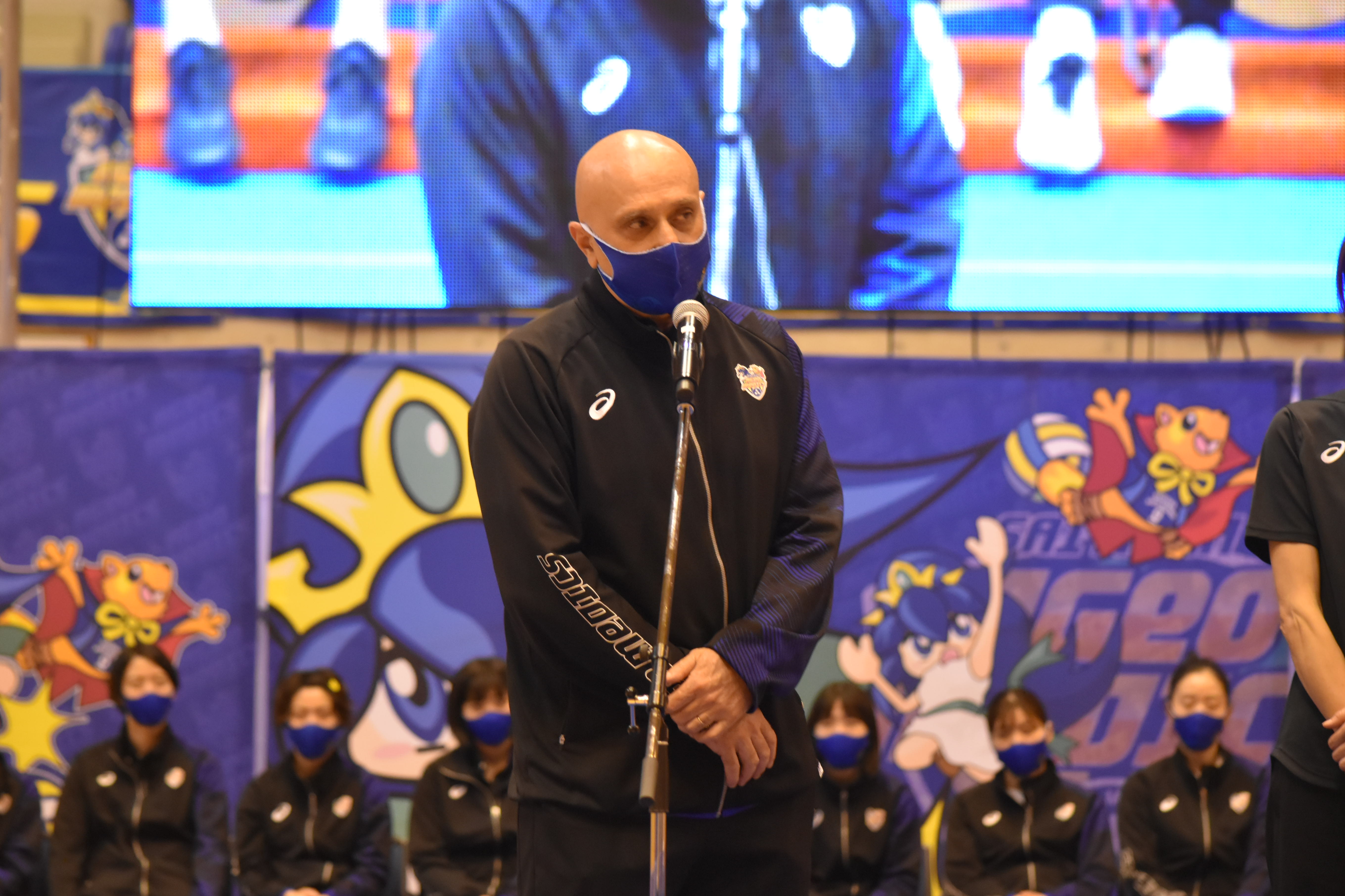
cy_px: 409
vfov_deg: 7.2
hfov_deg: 10.7
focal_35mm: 192
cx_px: 631
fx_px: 7173
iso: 2200
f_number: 4.8
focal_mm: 116
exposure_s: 1/125
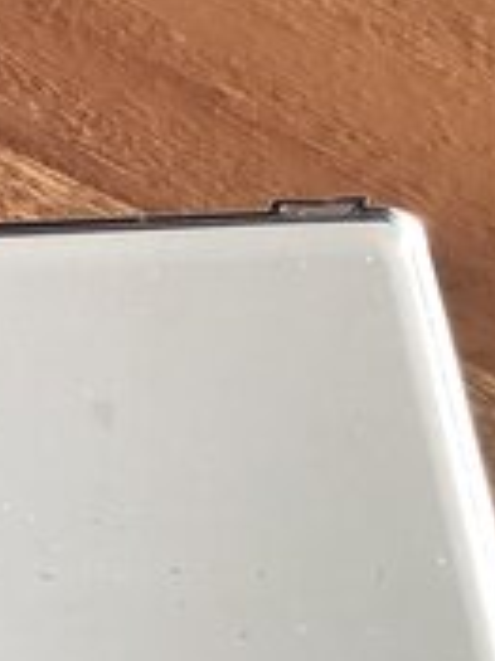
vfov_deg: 18.0
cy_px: 733
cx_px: -268
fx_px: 2004
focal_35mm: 105
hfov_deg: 13.2
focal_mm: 3.3
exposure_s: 1/60
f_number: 2.4
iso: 250
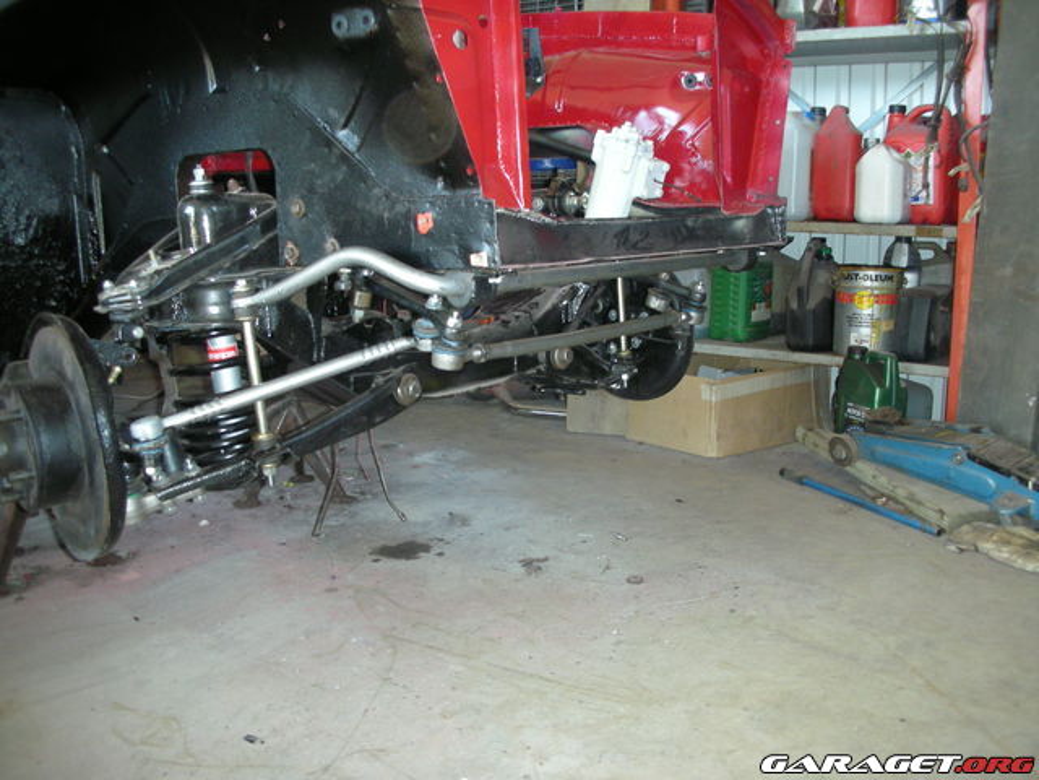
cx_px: 520
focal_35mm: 35
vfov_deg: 40.7
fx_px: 1051
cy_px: 390
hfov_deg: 52.6
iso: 132
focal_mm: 5.8
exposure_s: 1/60
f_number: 2.8
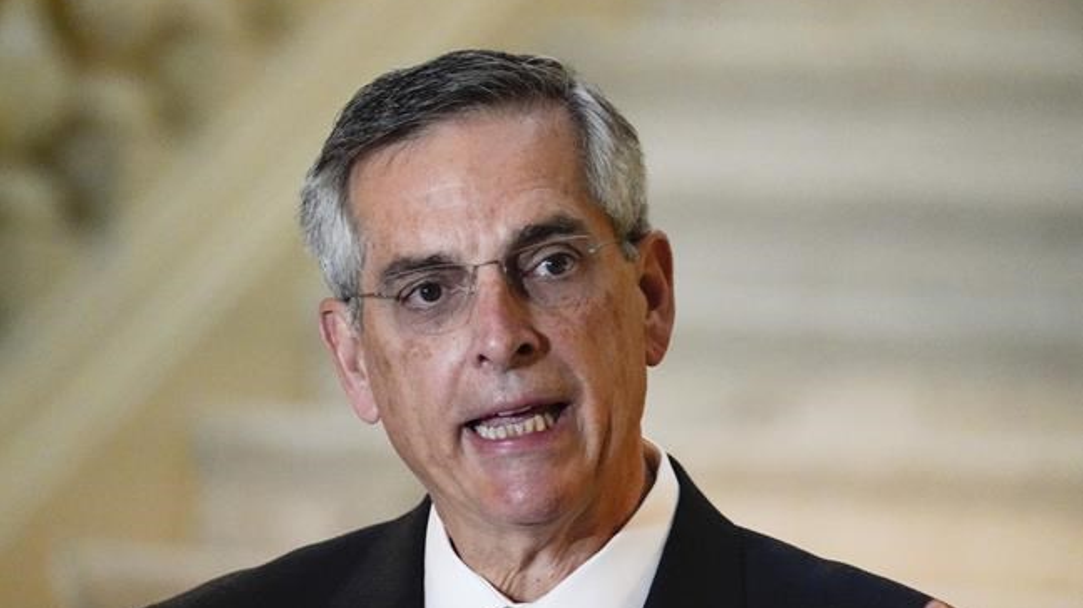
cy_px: 312
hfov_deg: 5.5
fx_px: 11253
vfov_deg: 3.1
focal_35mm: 392
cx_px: 542
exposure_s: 1/320
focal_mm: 373
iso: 12800
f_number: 5.6
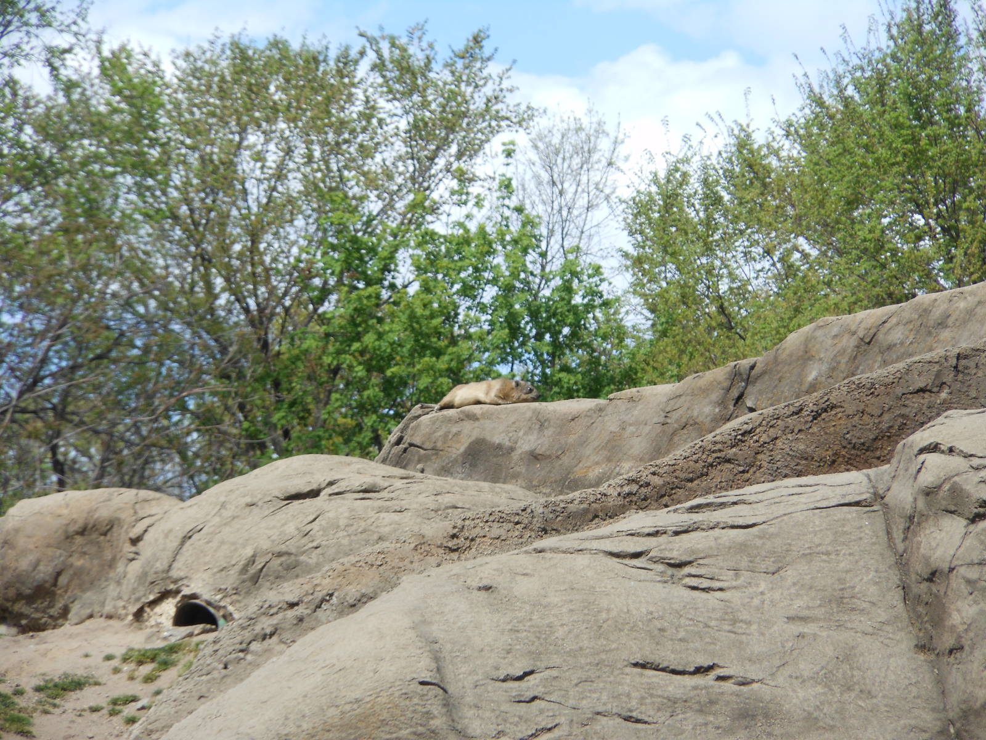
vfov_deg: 7.6
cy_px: 370
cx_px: 493
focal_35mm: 196
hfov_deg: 10.1
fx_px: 5583
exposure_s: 1/250
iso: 80
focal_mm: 35
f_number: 5.6
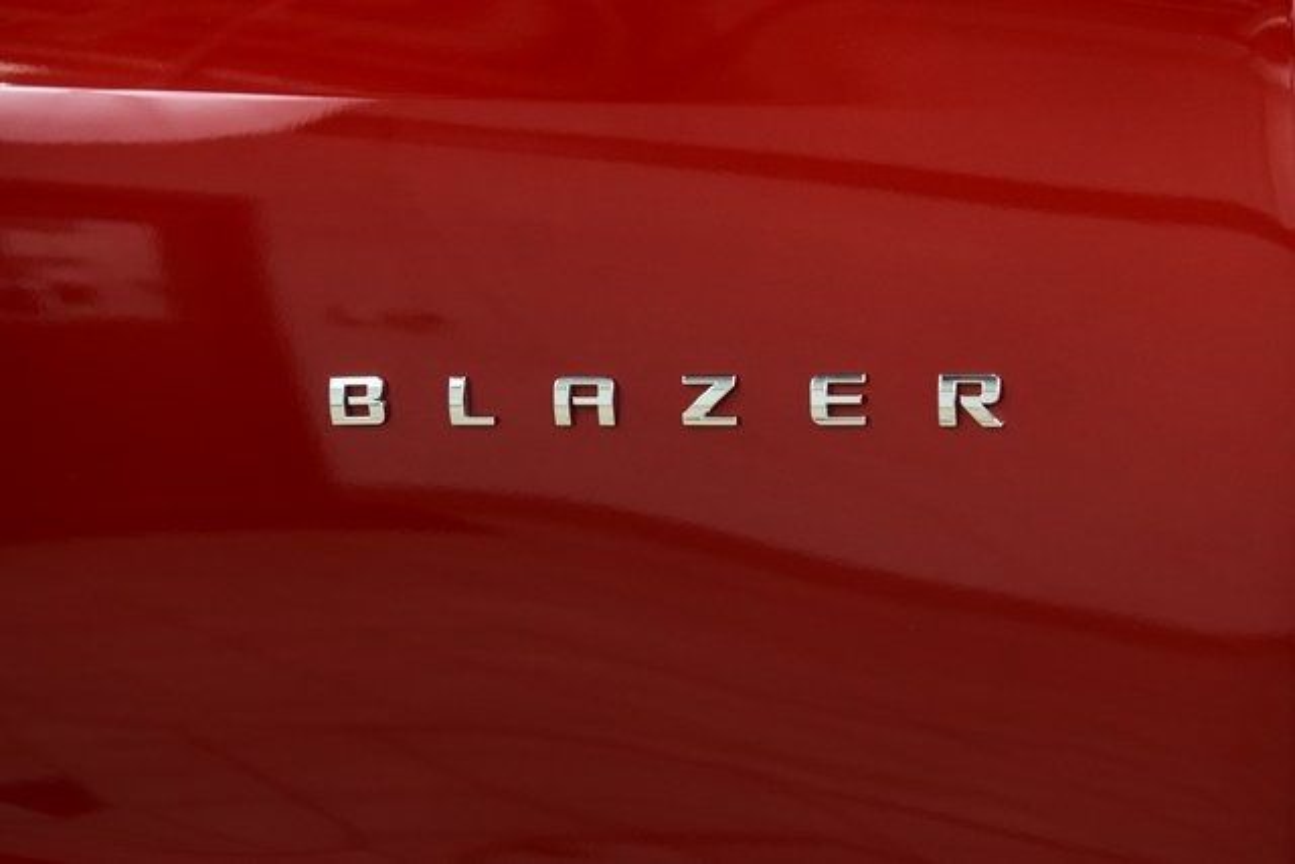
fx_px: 2698
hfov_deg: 27.0
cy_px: 432
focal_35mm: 75
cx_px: 648
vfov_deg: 18.2
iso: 1600
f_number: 4
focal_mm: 50
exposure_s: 1/60
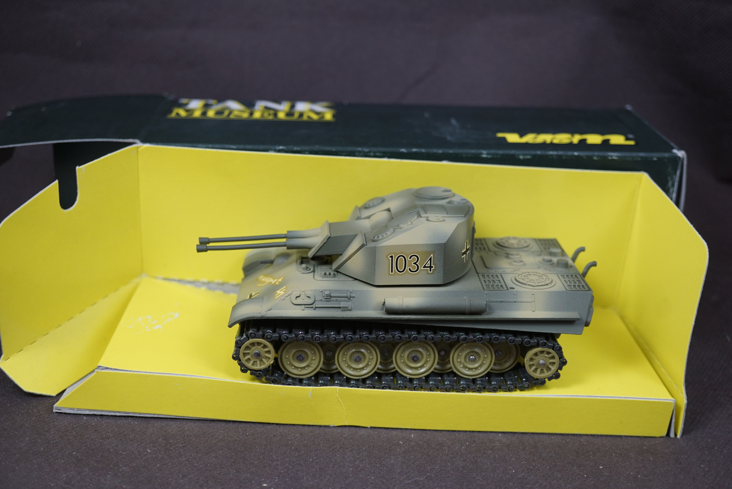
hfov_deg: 43.6
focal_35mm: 45
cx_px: 366
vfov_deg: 29.9
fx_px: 915
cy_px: 244
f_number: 4
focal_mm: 30
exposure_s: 1/60
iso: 400
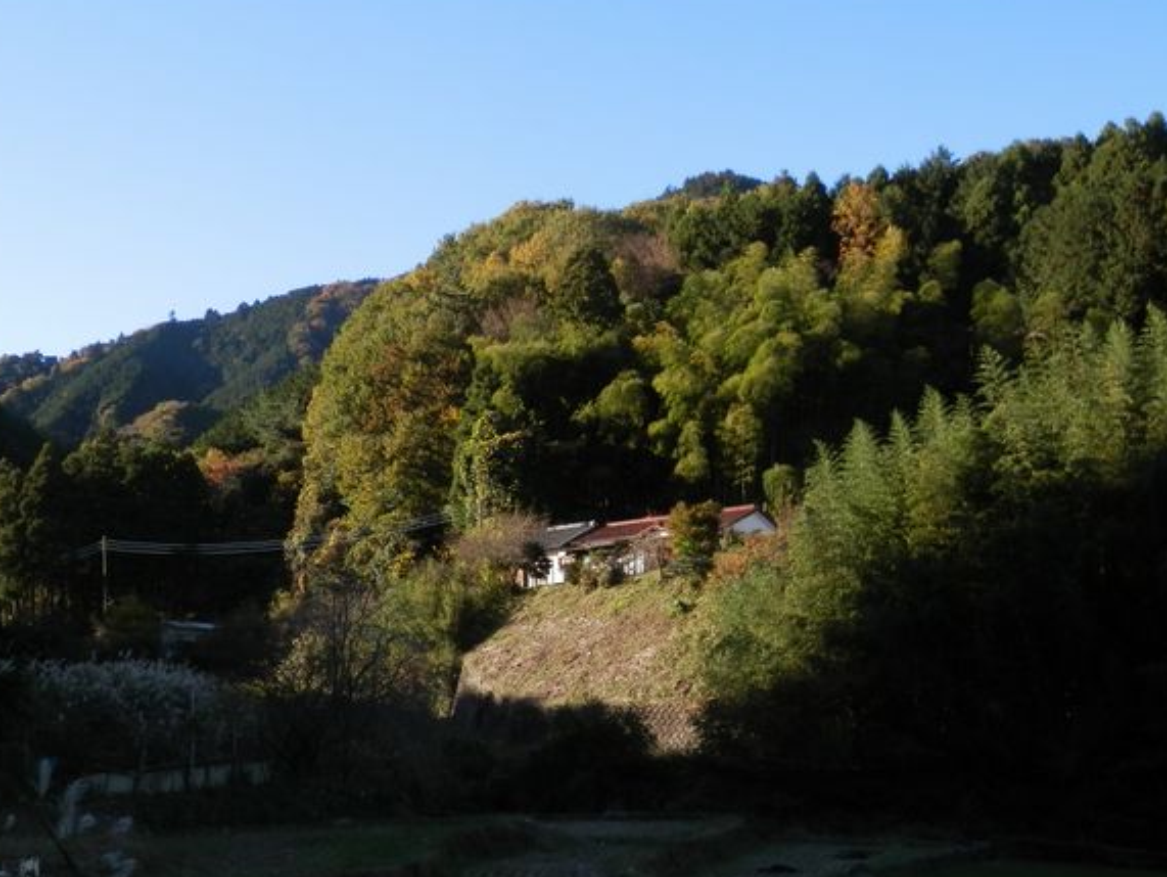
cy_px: 552
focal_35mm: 42
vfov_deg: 34.2
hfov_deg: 44.7
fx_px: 1417
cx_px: 525
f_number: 3.3
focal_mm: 5.5
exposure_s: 1/320
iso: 80
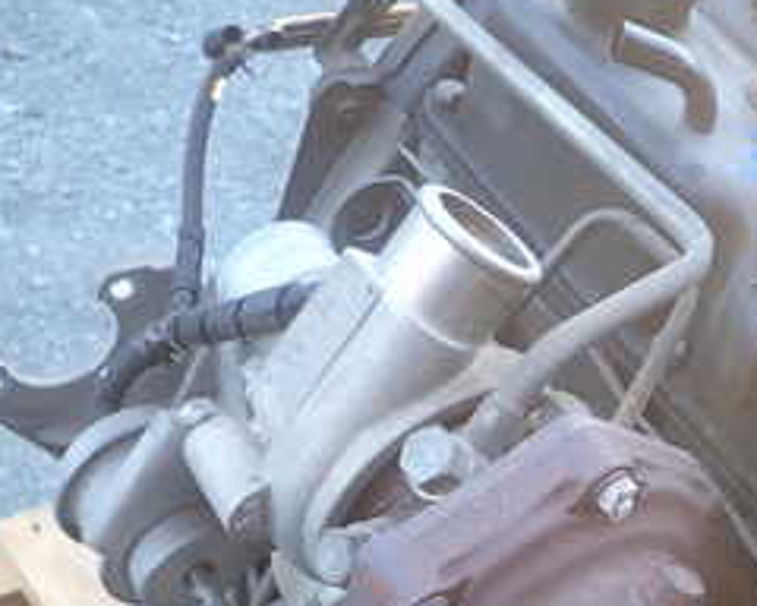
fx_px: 1367
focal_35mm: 61
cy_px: 521
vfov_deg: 24.4
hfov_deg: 30.2
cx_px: 612
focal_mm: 4.5
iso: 125
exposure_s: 1/60
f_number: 2
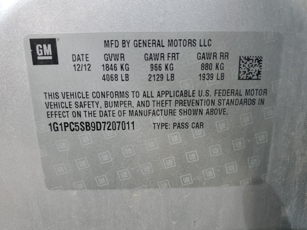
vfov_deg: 53.1
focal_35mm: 26
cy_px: 115
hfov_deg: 67.3
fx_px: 231
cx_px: 154
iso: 50
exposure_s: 1/769
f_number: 1.5
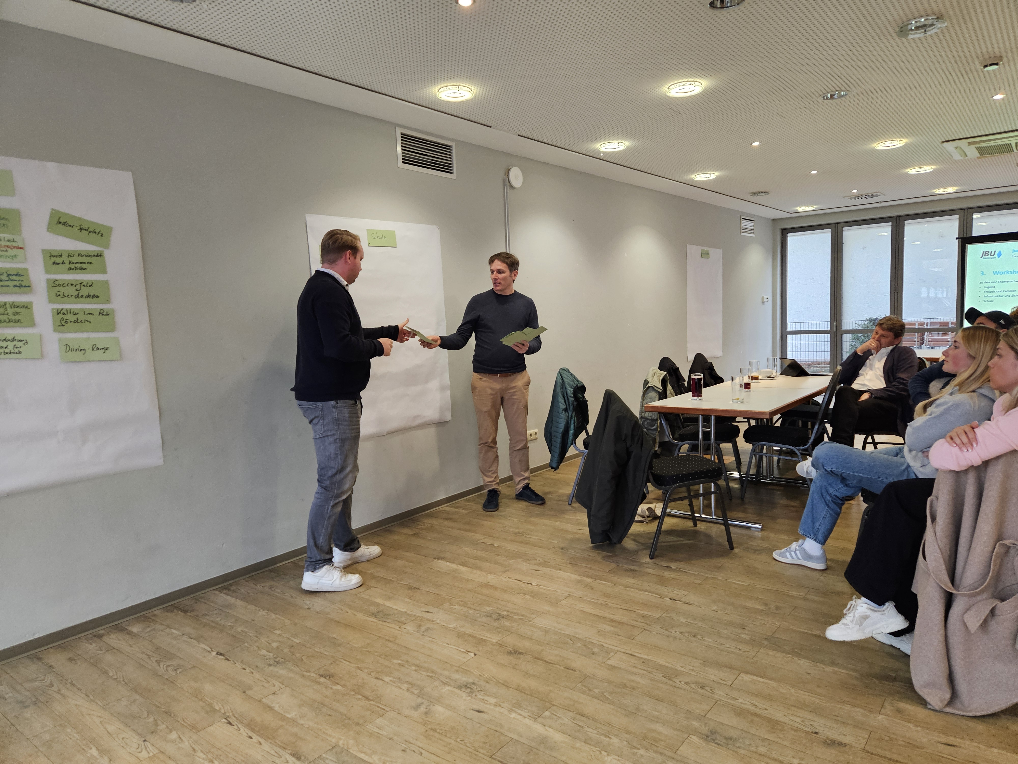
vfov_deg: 58.9
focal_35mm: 23
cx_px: 509
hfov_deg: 73.9
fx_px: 676
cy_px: 382
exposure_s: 1/120
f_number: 1.8
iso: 320
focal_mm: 5.4
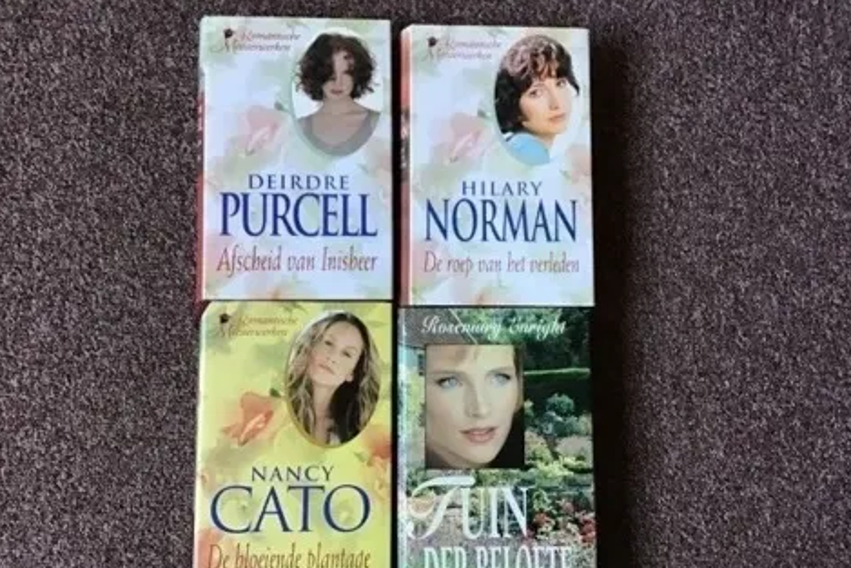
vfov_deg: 40.0
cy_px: 308
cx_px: 426
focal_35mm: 33
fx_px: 780
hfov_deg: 57.2
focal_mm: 3.3
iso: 160
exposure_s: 1/33
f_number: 2.4
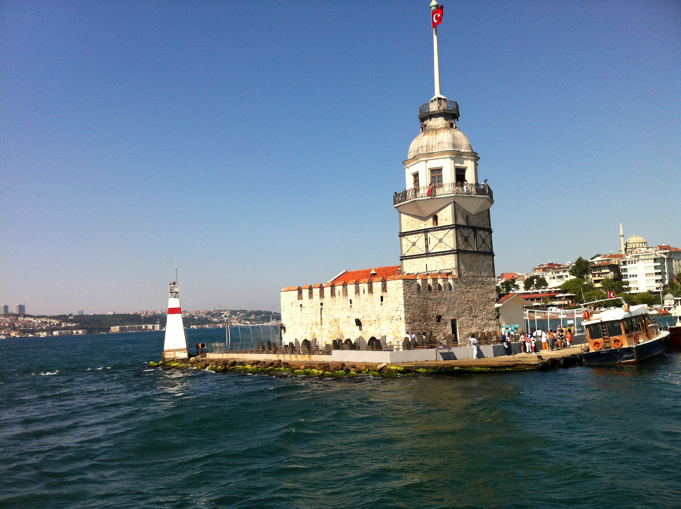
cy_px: 254
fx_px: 688
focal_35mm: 35
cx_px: 340
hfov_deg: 52.7
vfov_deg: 40.6
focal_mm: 3.85
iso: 80
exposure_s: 1/2155
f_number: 2.8
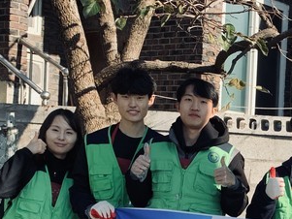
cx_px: 376
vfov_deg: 17.5
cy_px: 208
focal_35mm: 83
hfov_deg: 21.4
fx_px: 700
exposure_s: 1/601
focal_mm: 4.25
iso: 25
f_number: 1.8
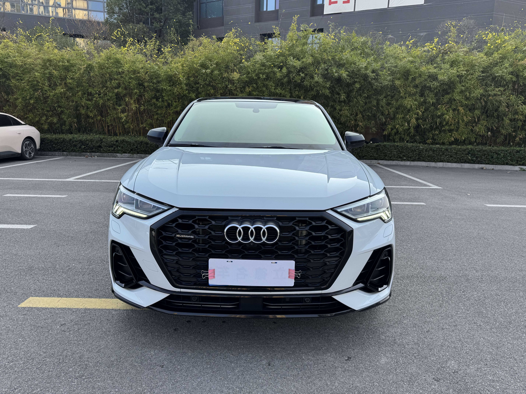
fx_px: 365
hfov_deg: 71.6
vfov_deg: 56.8
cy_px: 197
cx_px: 263
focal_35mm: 24
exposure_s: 1/2041
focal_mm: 6.76
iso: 80
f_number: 1.78
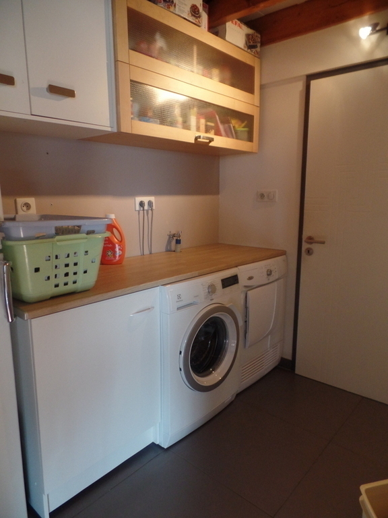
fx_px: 344
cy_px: 259
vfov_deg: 73.9
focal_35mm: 23
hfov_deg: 58.9
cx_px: 194
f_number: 2.8
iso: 240
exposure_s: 1/30
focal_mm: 4.1
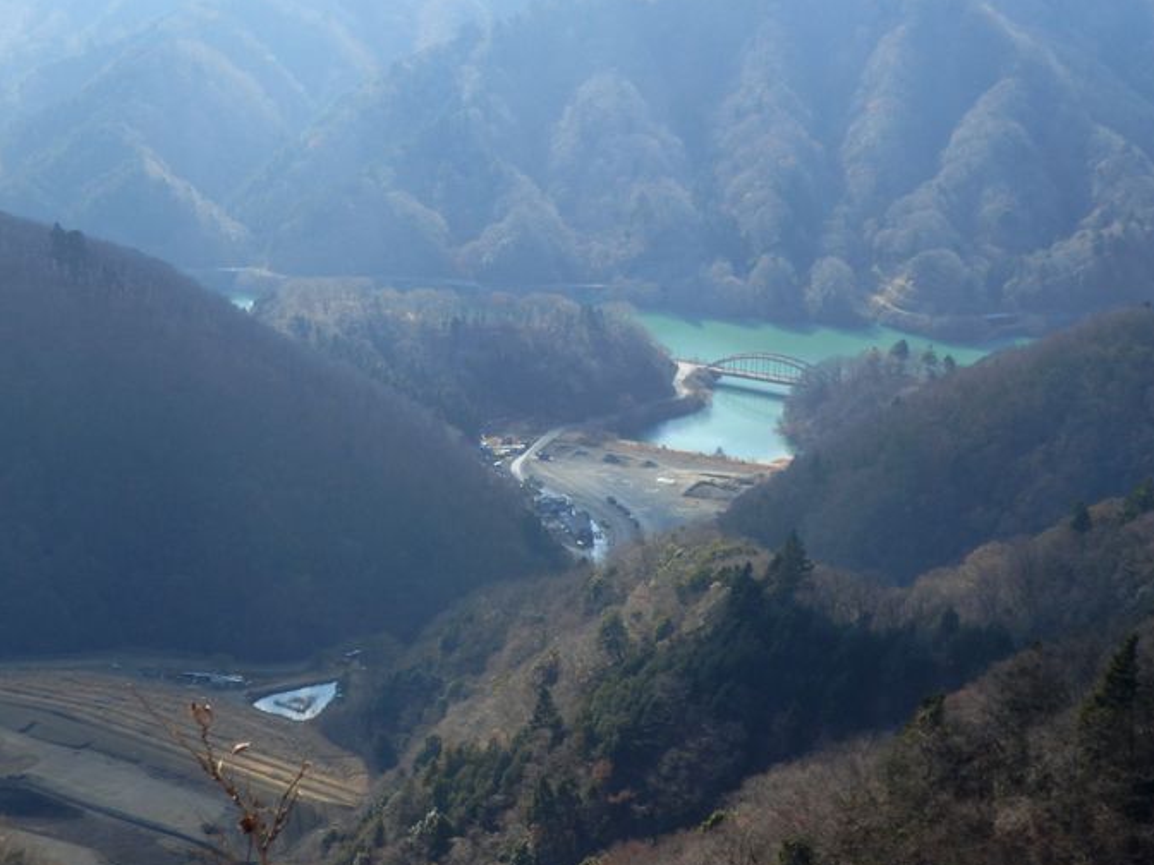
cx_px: 658
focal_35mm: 75
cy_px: 415
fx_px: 2500
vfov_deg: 19.6
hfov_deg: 26.0
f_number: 4.6
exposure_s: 1/400
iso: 80
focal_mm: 11.1
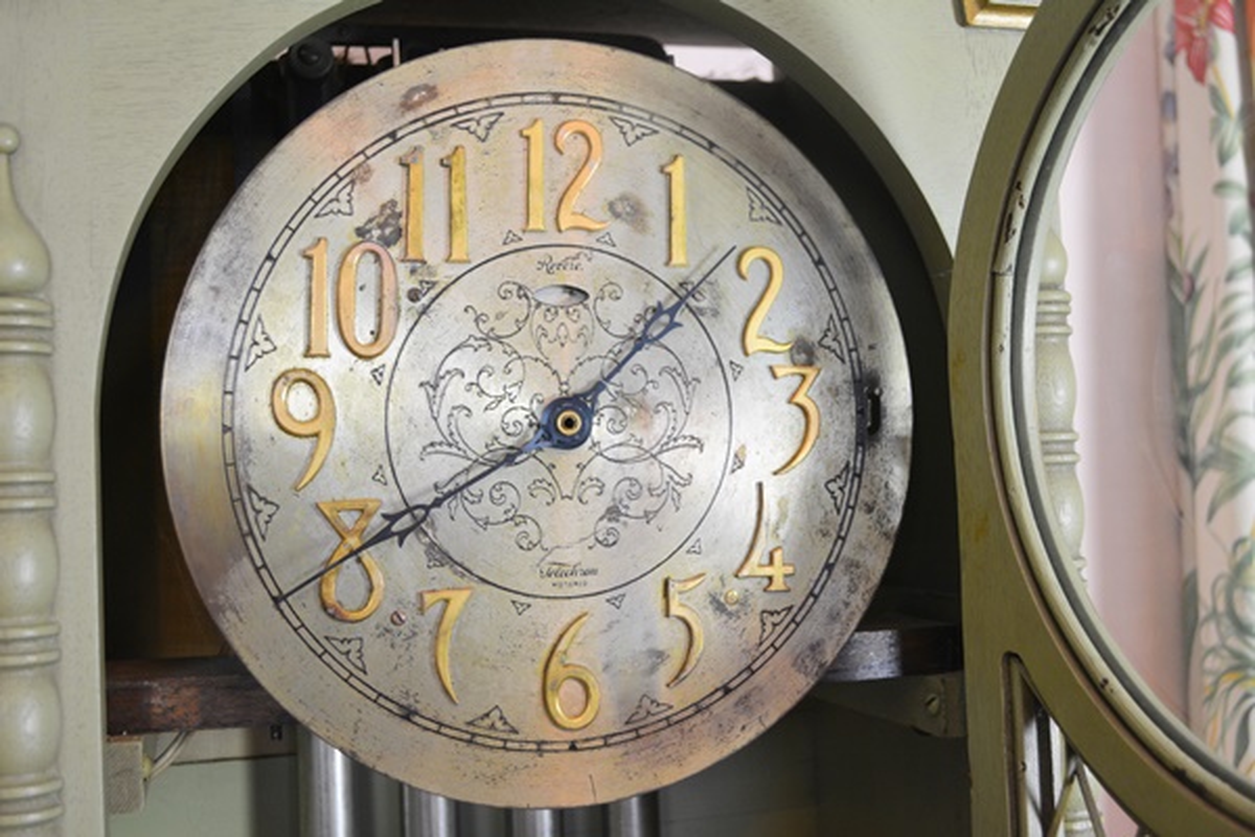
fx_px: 1464
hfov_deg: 46.4
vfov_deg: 31.9
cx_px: 628
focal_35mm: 42
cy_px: 418
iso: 800
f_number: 4.5
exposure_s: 1/50
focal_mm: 28
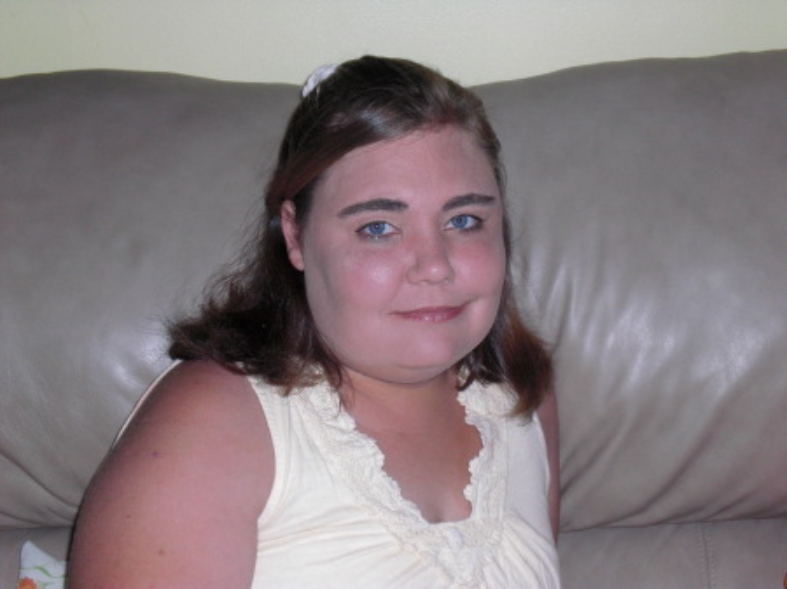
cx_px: 394
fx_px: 1432
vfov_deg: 23.3
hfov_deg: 30.7
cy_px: 294
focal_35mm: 63
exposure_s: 1/60
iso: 200
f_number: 4
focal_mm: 10.4
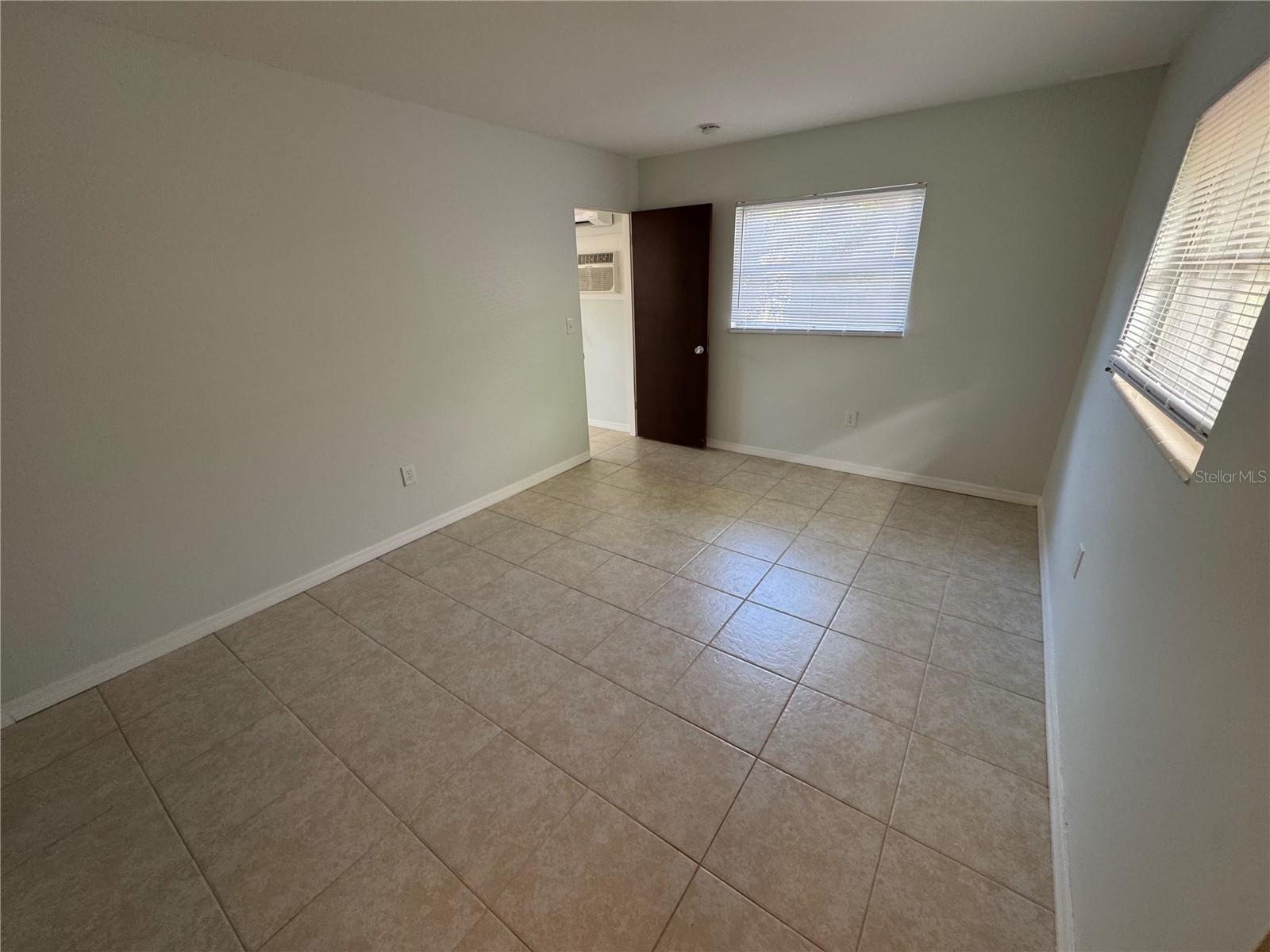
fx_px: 514
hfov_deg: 102.1
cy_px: 476
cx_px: 635
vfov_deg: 85.7
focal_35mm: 14
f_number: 2.2
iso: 160
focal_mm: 2.22
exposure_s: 1/60
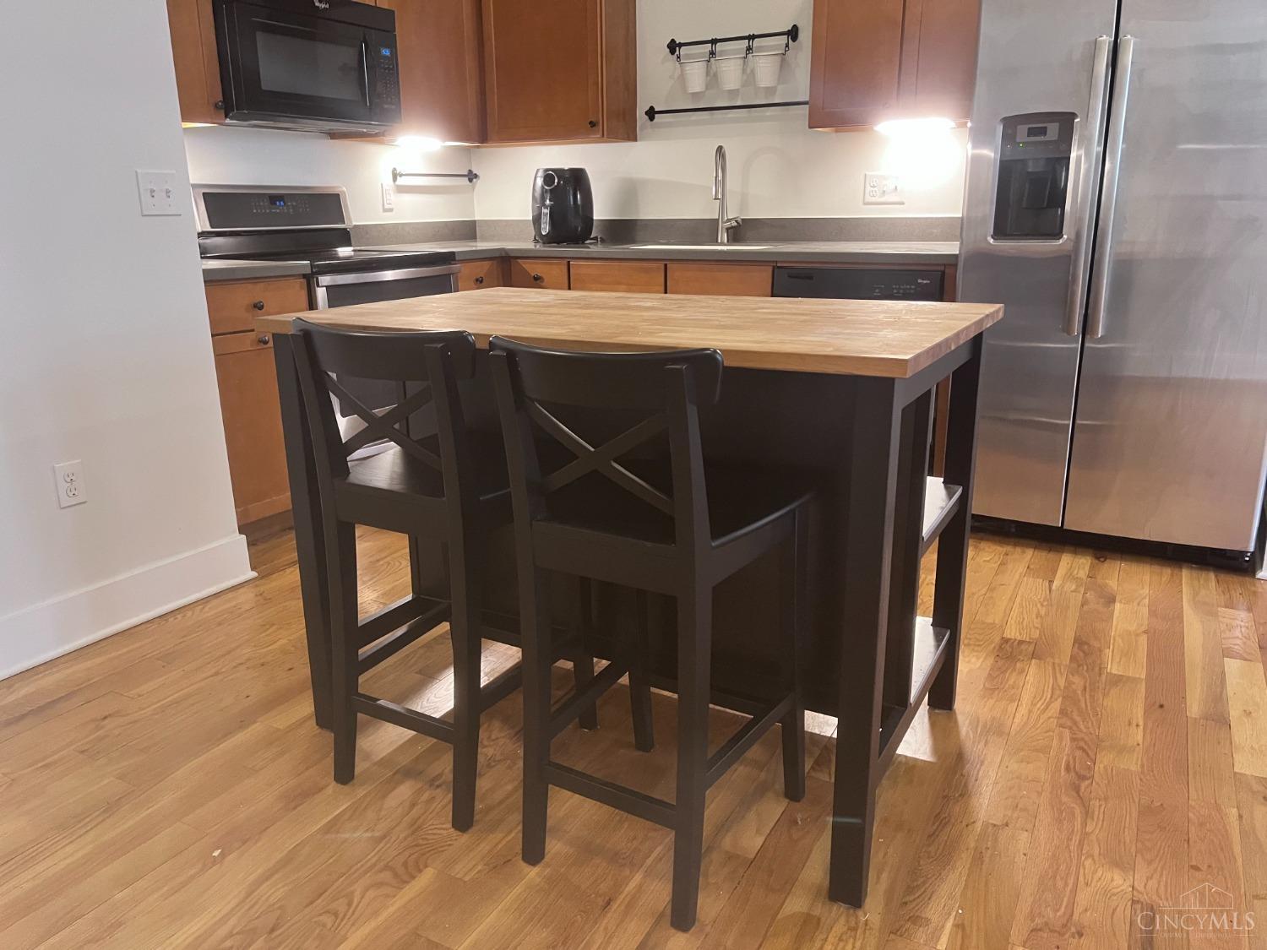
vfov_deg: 53.1
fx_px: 952
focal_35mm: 26
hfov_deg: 67.3
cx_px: 634
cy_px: 475
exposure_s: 1/60
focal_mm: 5.1
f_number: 1.6
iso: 320
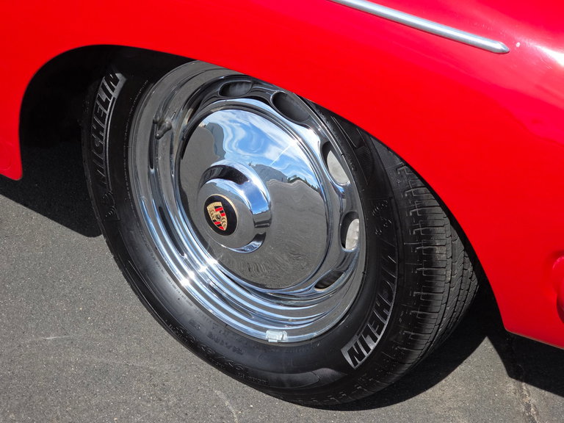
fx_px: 1124
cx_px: 282
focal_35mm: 69
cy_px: 212
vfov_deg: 21.3
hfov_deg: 28.2
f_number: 2.4
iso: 50
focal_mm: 7.9
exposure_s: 1/1884
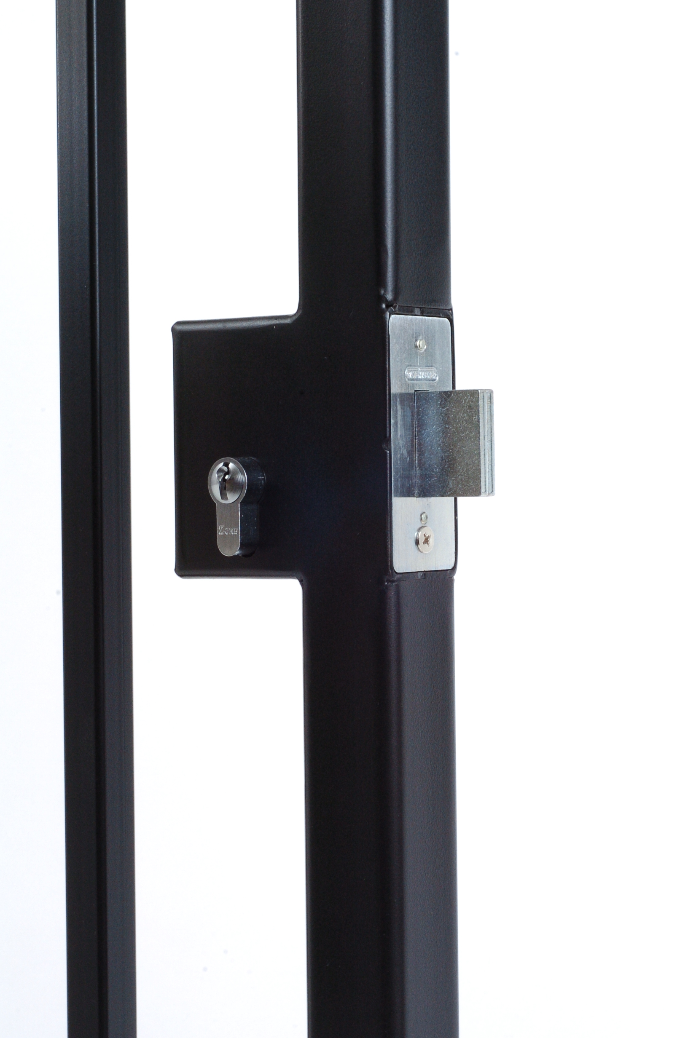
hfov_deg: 18.1
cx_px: 344
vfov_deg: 27.0
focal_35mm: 75
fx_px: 2160
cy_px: 519
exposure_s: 1/60
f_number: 16
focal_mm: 50
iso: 400
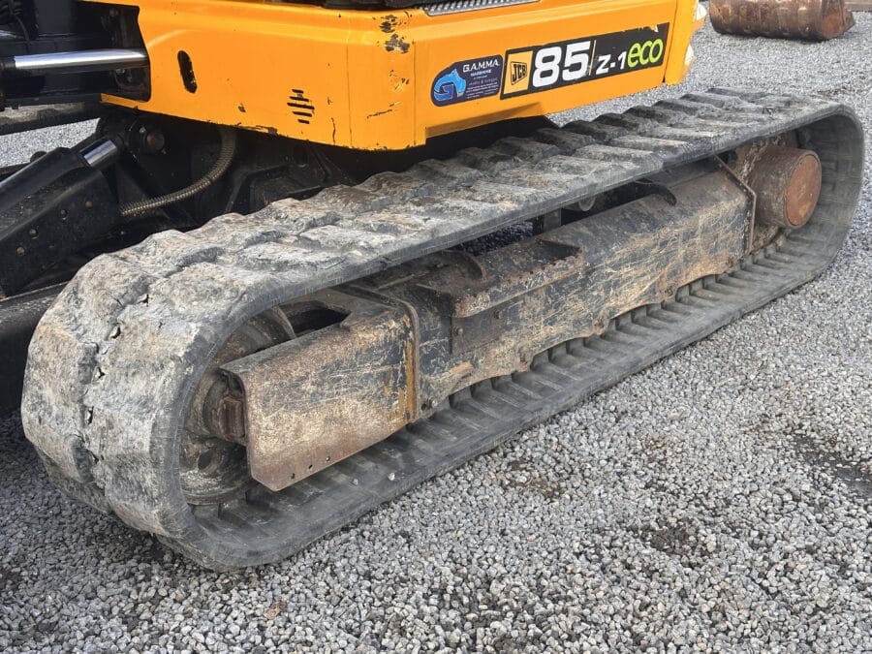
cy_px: 327
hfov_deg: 39.7
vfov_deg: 30.3
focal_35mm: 48
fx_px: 1209
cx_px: 436
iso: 64
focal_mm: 6.86
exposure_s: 1/291
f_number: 1.78
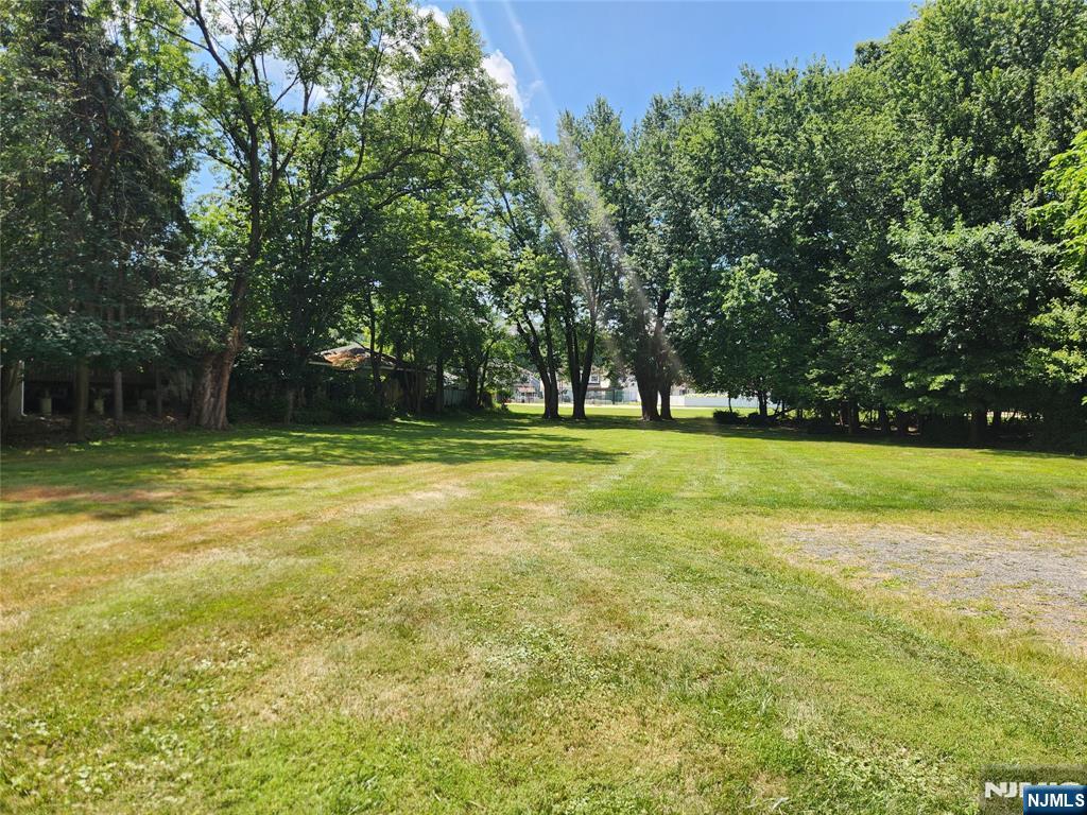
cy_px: 408
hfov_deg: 73.9
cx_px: 544
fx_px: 722
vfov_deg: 58.9
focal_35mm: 23
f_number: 1.8
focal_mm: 5.4
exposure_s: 1/799
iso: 20
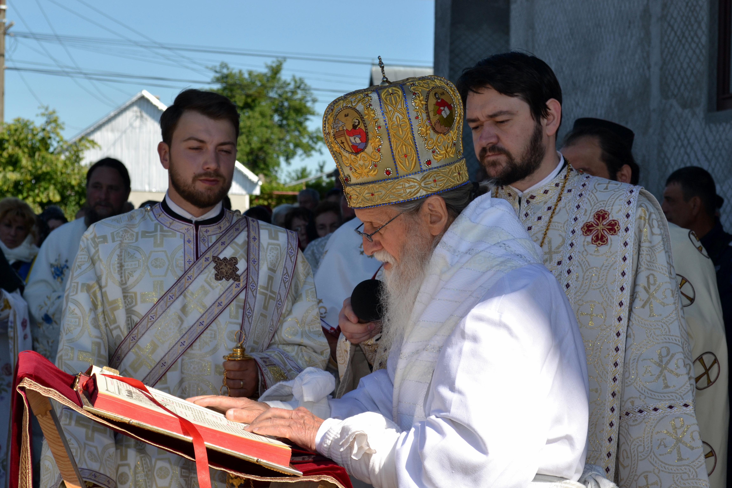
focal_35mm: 82
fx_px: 1677
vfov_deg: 16.6
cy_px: 244
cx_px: 366
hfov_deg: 24.6
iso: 100
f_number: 10
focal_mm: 55
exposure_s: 1/200
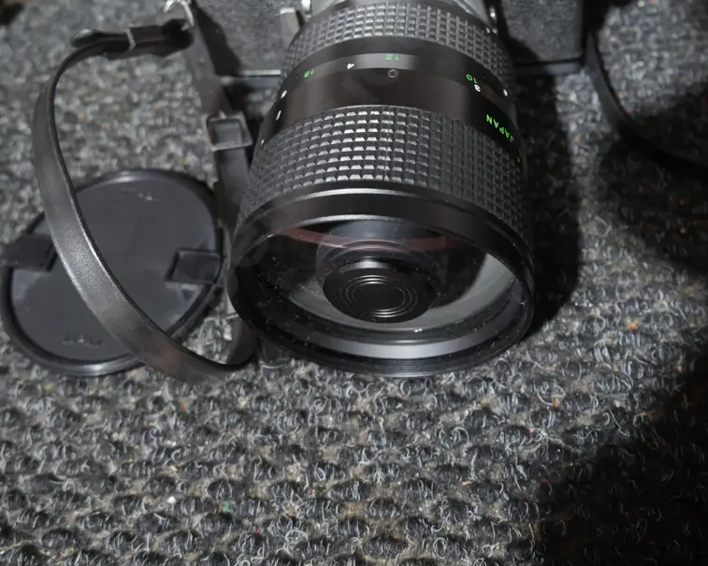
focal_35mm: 37
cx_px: 356
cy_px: 95
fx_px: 775
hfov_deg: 49.1
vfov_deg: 38.3
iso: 1000
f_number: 3.5
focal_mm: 14
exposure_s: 1/60
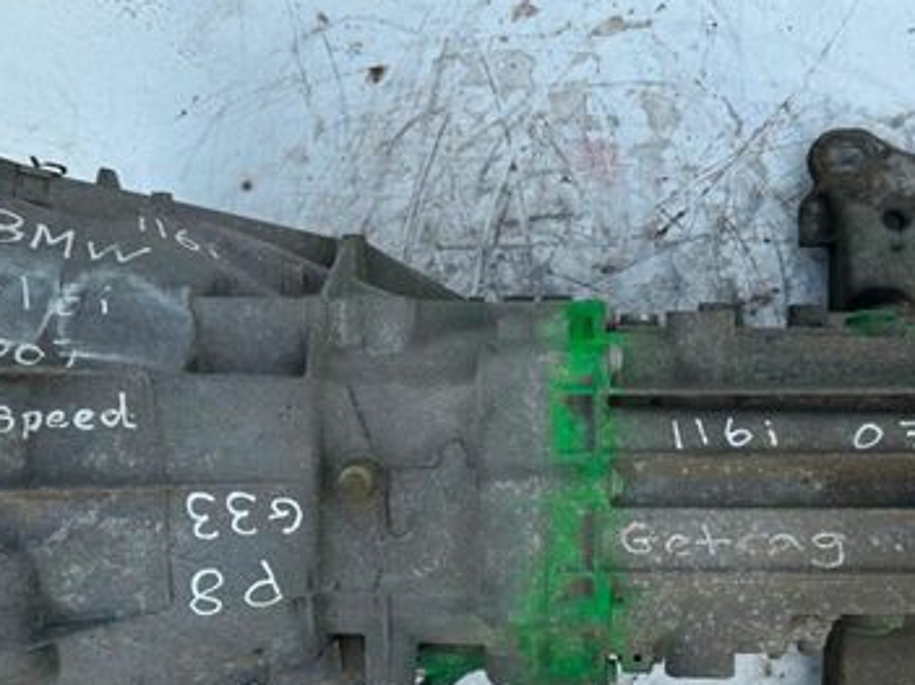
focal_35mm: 41
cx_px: 498
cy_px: 451
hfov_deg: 45.7
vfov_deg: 34.8
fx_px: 1083
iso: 80
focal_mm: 6.86
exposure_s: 1/2591
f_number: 1.78
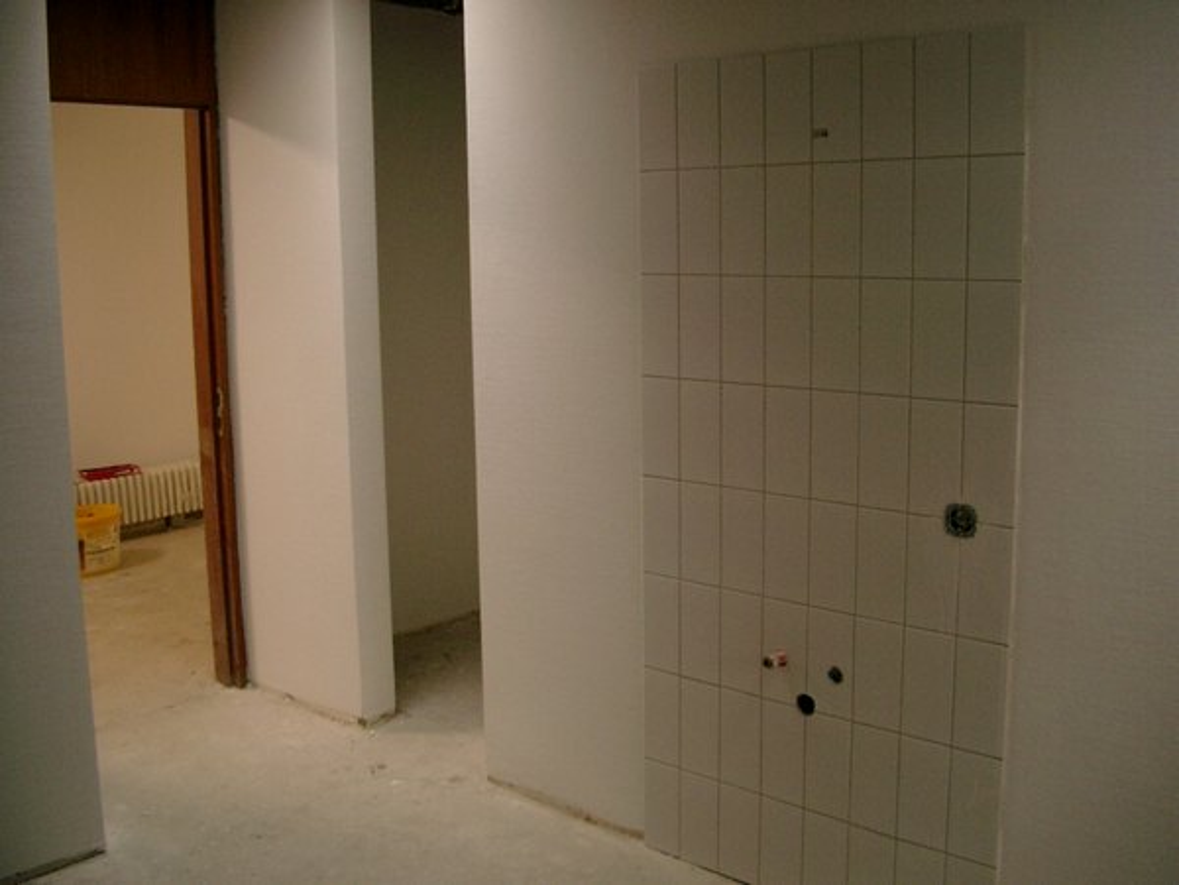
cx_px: 590
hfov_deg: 50.1
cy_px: 442
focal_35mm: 37
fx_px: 1260
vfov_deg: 38.7
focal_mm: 7.6
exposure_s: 1/60
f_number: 2.6
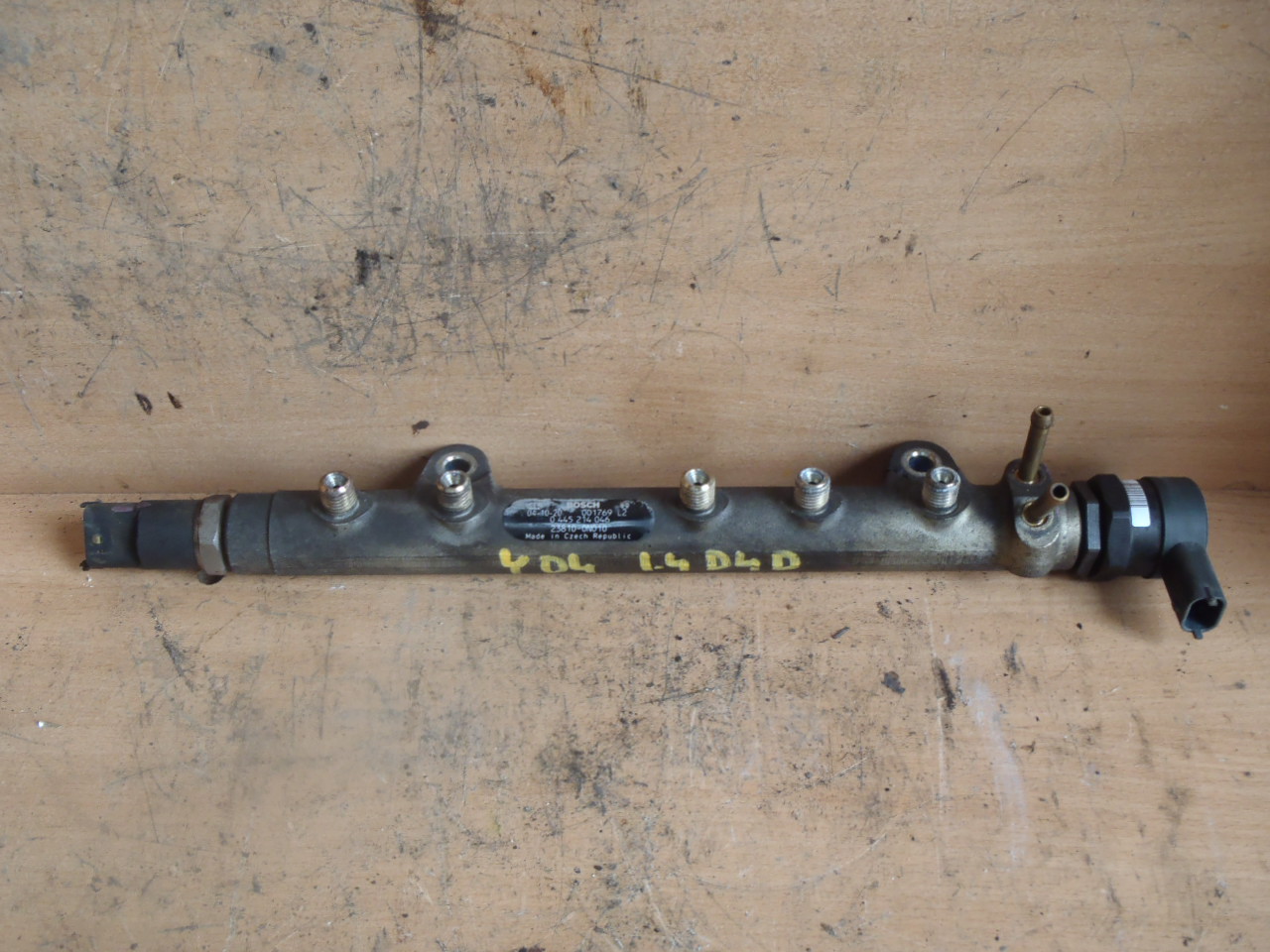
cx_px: 635
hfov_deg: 49.0
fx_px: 1394
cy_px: 476
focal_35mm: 38
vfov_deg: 37.7
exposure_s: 1/25
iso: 200
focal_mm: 6.83
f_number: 4.6
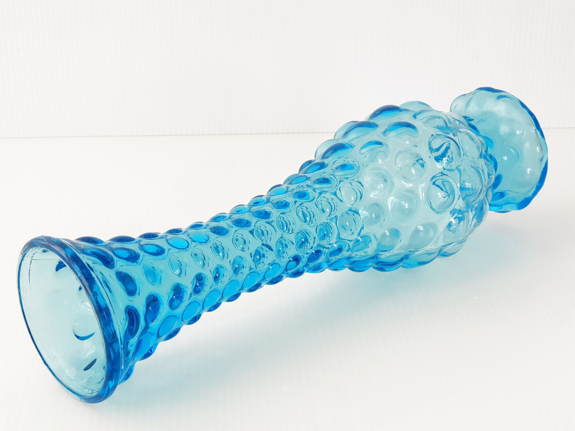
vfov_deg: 28.0
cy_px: 216
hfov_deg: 36.8
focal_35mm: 52
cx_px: 288
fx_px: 864
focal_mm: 6
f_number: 2.4
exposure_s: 1/100
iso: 40
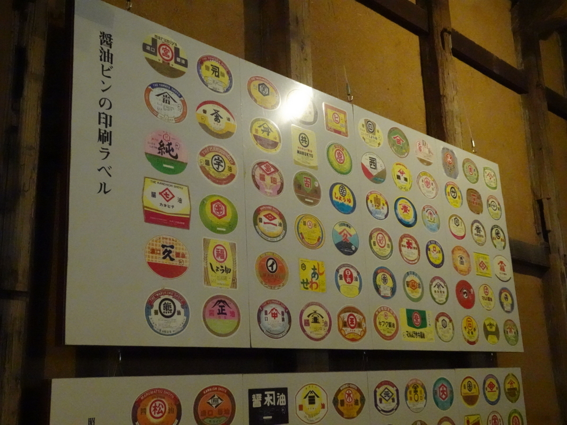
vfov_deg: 36.0
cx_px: 284
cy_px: 212
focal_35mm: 40
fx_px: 655
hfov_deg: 46.8
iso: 2500
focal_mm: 6.64
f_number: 4.5
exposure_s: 1/40
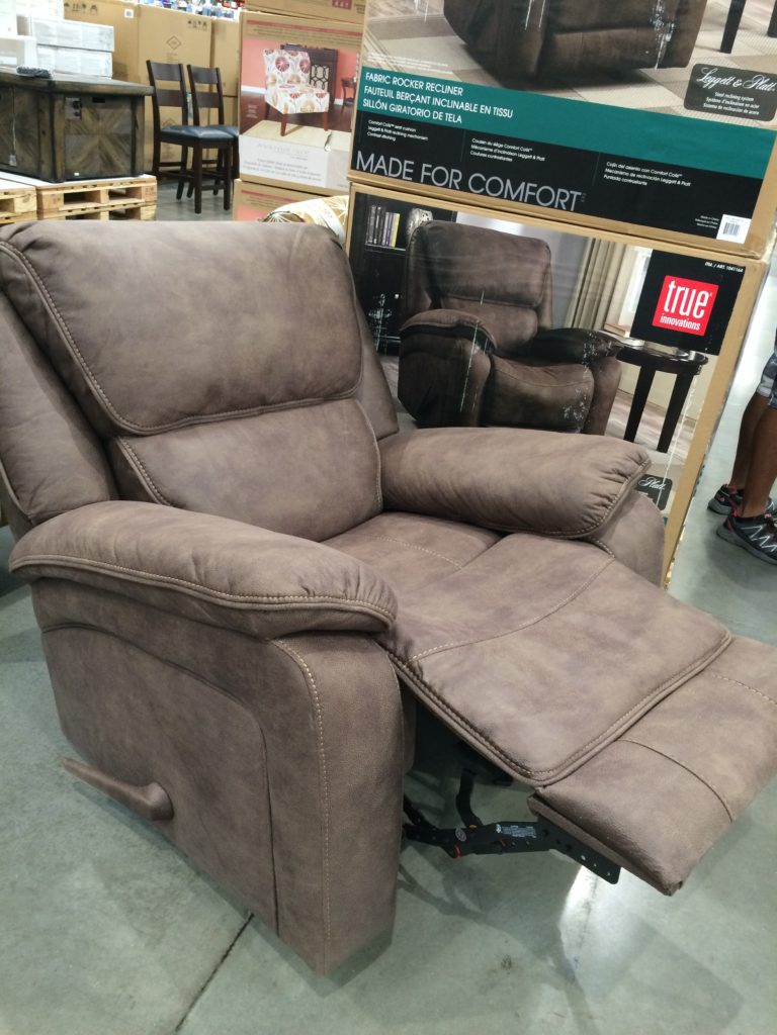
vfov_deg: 61.7
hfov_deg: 48.2
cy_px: 518
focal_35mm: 29
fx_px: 868
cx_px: 388
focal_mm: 4.15
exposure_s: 1/30
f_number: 2.2
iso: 160
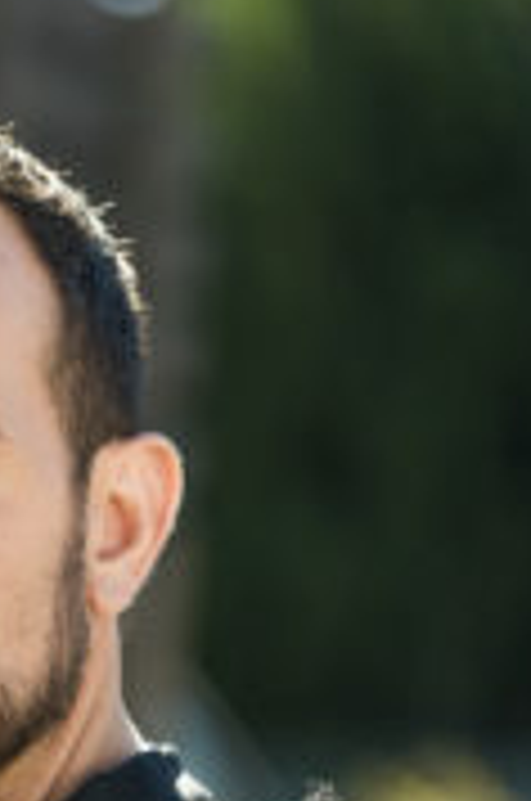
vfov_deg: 7.0
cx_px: -274
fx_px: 6507
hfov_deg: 4.6
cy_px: 565
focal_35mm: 293
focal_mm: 130
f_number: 4
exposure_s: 1/500
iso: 200
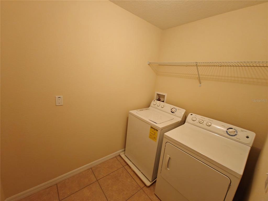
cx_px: 134
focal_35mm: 14
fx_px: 108
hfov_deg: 102.1
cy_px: 100
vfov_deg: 85.7
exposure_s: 1/30
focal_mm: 2.62
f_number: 2.2
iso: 500
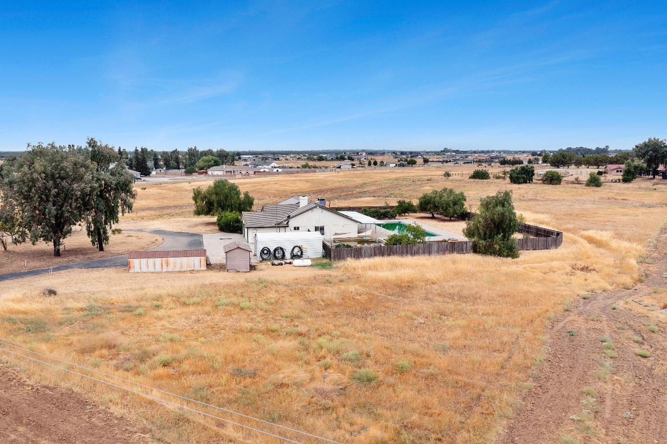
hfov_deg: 65.5
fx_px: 519
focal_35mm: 28
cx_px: 334
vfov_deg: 46.4
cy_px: 222
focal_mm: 10.26
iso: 100
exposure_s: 1/8
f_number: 9
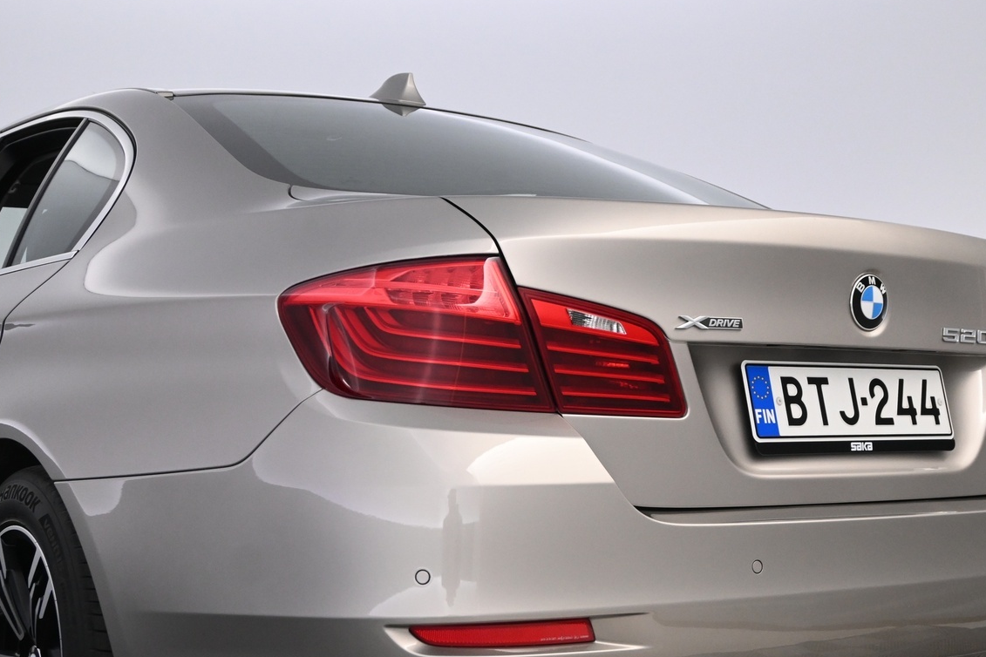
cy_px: 430
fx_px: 1471
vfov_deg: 25.1
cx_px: 484
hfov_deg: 37.1
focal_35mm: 54
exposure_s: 1/80
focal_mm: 25
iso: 1600
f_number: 4.2
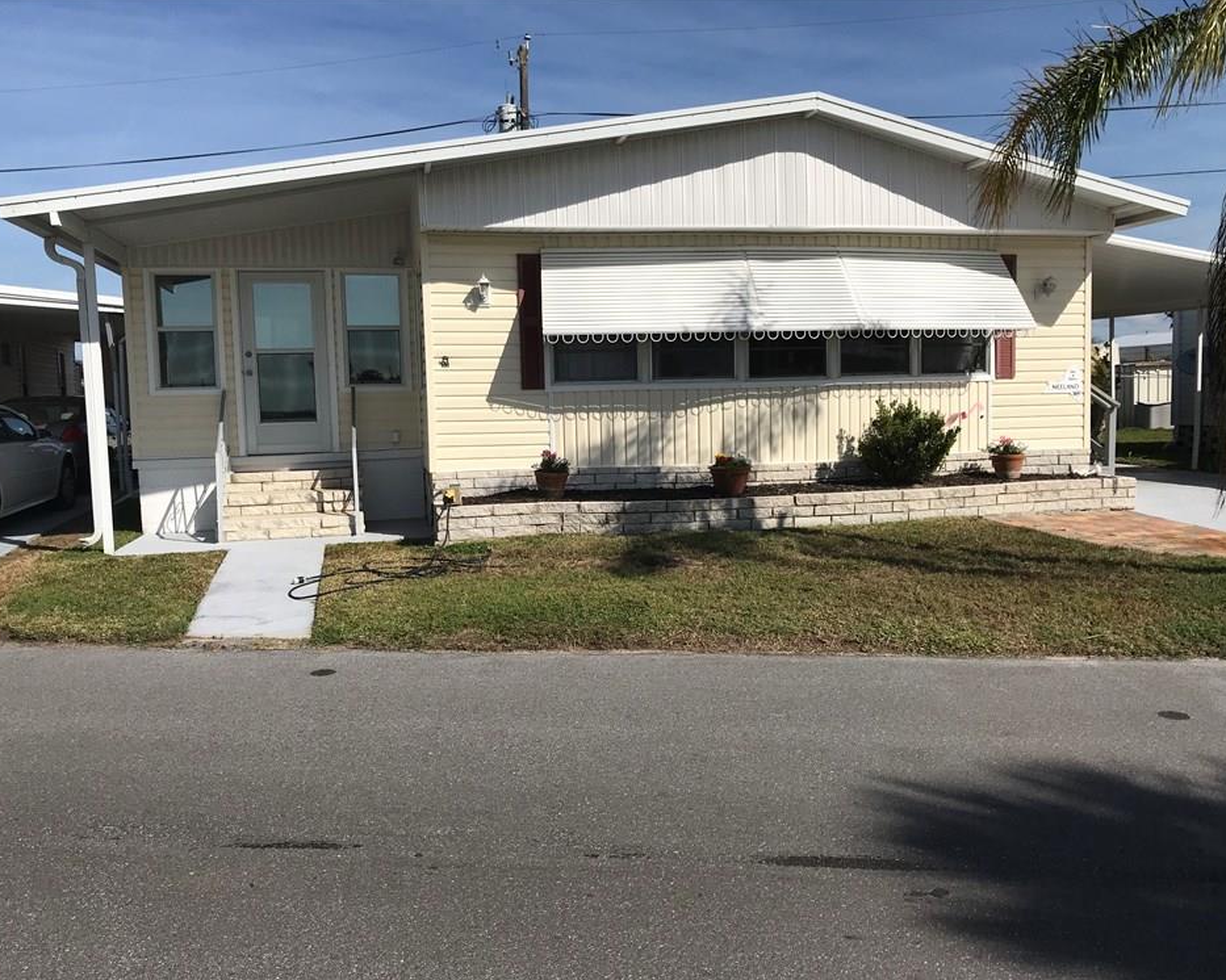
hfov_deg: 58.8
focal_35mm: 30
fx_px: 1088
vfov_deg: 48.5
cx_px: 631
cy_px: 499
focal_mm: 3.99
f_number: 1.8
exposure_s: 1/5319
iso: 20
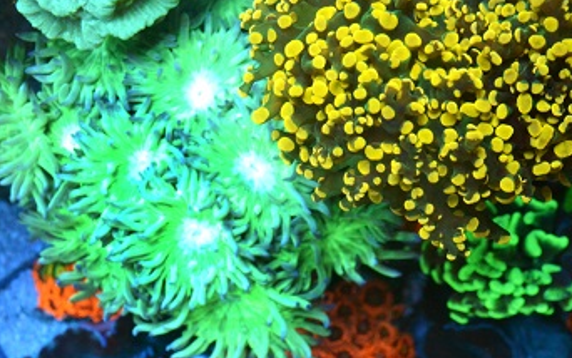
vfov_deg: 20.0
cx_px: 375
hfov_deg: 31.4
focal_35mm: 65
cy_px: 238
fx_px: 1010
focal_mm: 29
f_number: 11
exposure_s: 1/20
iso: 1600
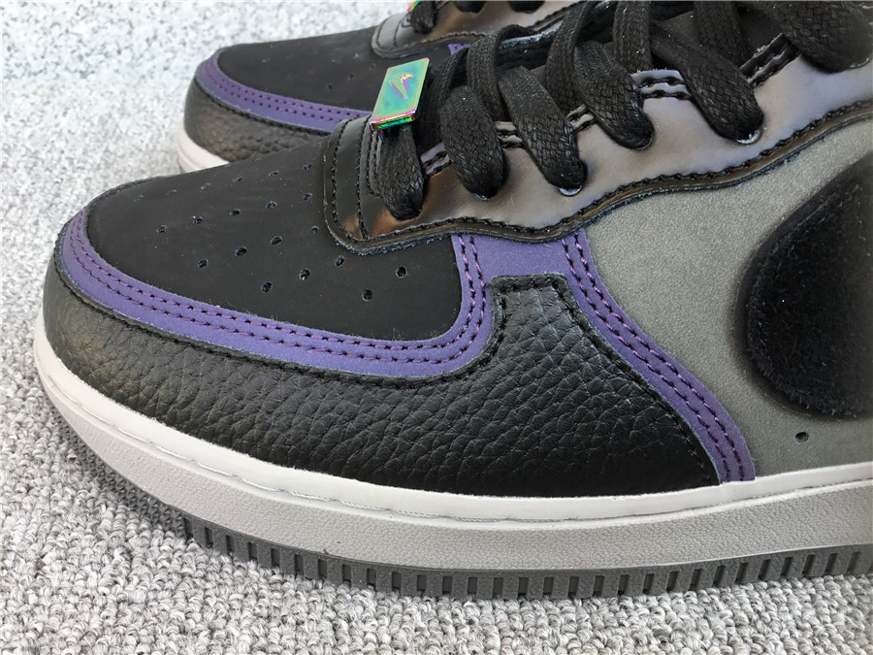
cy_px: 328
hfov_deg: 58.4
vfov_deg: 45.4
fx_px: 782
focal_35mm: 31
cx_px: 436
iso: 32
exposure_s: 1/100
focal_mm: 3.3
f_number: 2.4
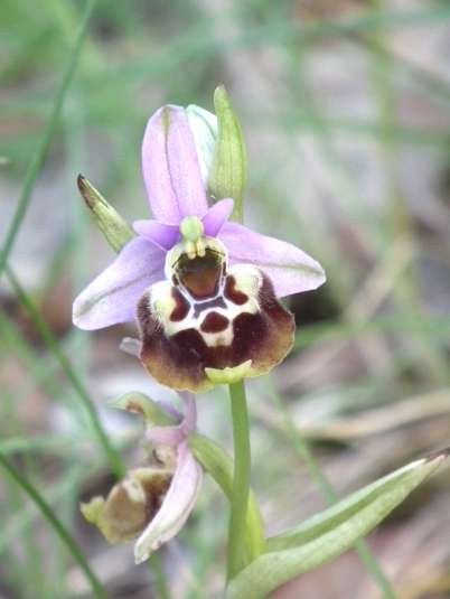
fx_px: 658
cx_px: 225
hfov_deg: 37.8
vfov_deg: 48.9
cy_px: 300
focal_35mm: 38
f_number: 2.8
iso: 100
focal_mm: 8
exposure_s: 1/584
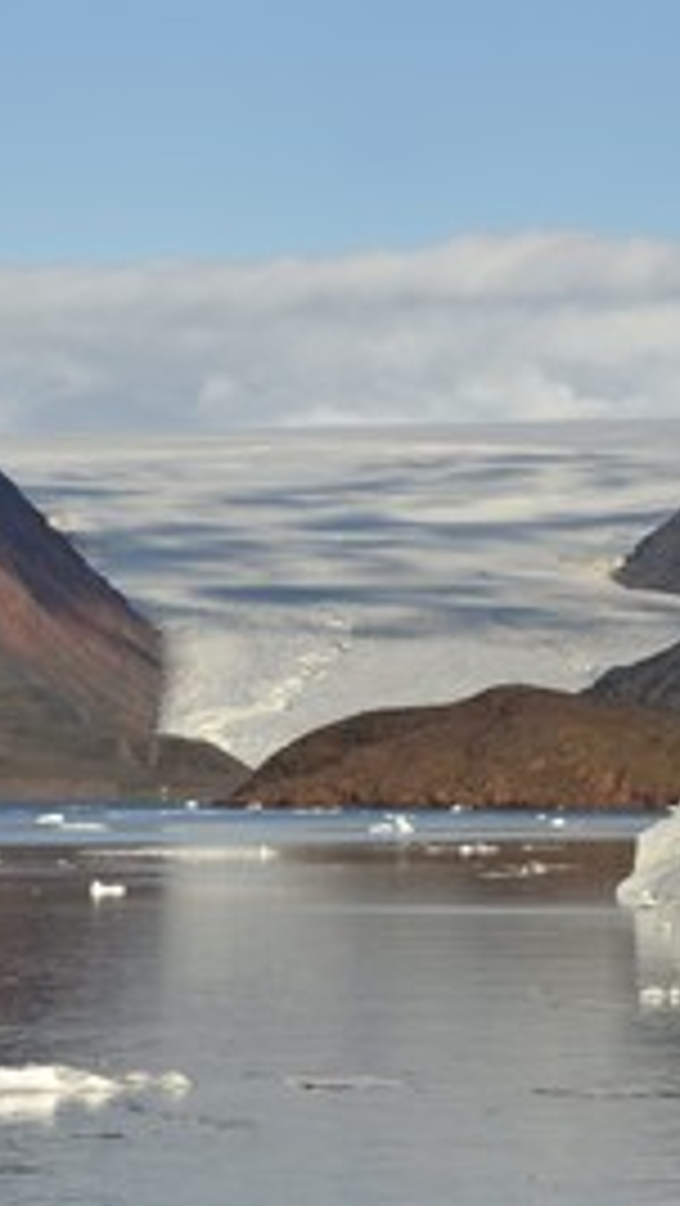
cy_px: 616
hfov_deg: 3.7
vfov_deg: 6.6
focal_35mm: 328
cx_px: 351
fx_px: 10501
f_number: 14
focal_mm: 200
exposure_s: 1/320
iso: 200
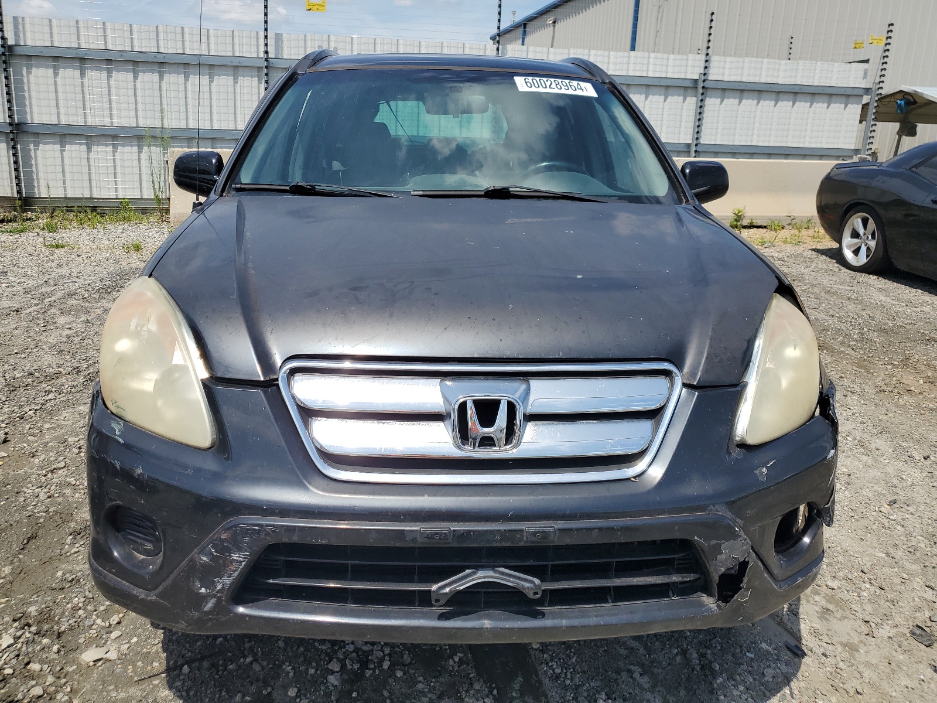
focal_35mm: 26
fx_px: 704
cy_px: 352
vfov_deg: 53.1
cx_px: 468
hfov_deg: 67.3
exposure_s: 1/5000
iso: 50
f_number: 1.5
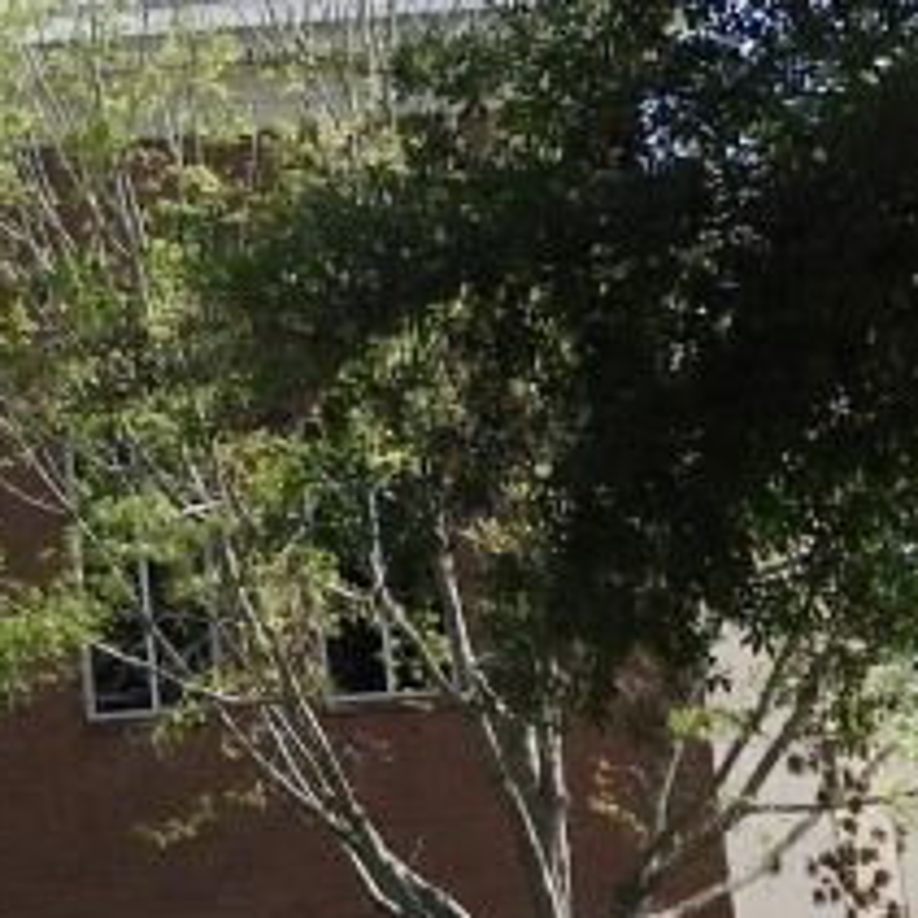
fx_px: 4350
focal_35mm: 145
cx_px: -305
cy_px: -231
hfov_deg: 11.7
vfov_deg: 11.8
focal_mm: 4.3
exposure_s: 1/800
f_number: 3.3
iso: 100
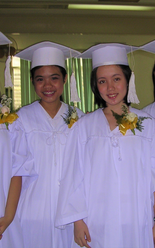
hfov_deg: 23.8
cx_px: 107
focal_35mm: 54
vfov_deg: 37.5
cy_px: 124
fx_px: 365
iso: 100
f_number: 2.8
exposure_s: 1/60.1
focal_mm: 5.8
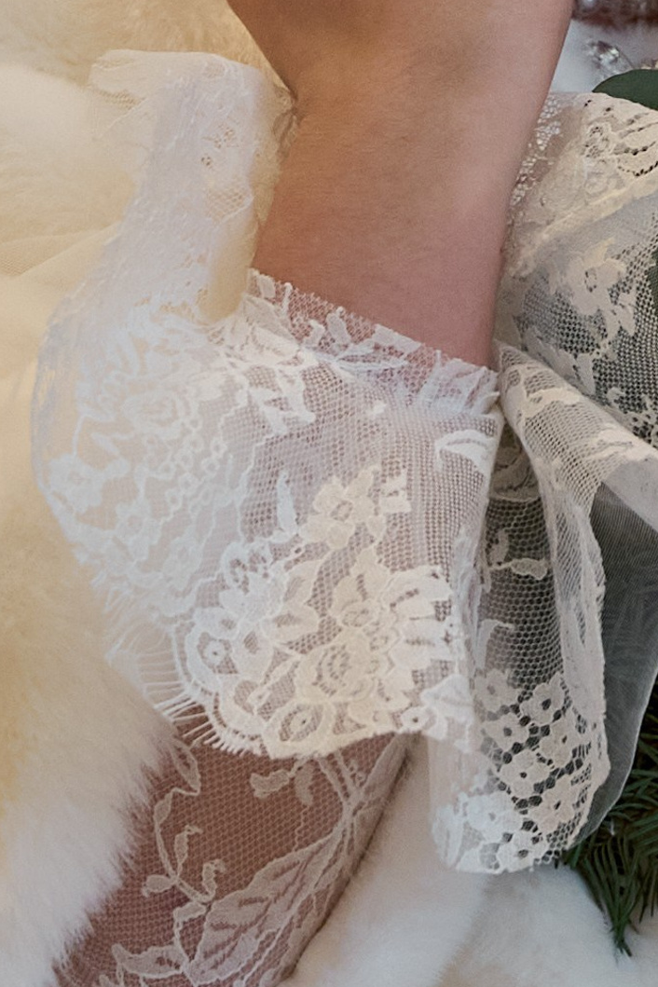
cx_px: 939
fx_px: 7457
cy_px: -149
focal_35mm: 272
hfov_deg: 5.0
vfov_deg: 7.5
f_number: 4.5
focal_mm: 75
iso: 1000
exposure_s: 1/250
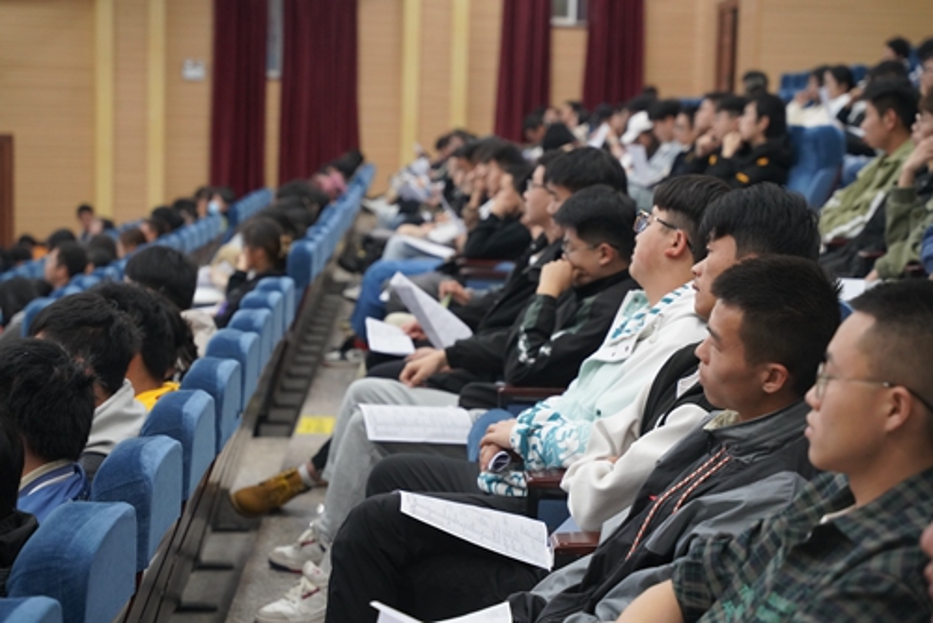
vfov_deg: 19.5
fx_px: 1815
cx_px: 466
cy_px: 312
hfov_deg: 28.8
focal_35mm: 70
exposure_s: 1/160
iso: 3200
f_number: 4
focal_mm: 70
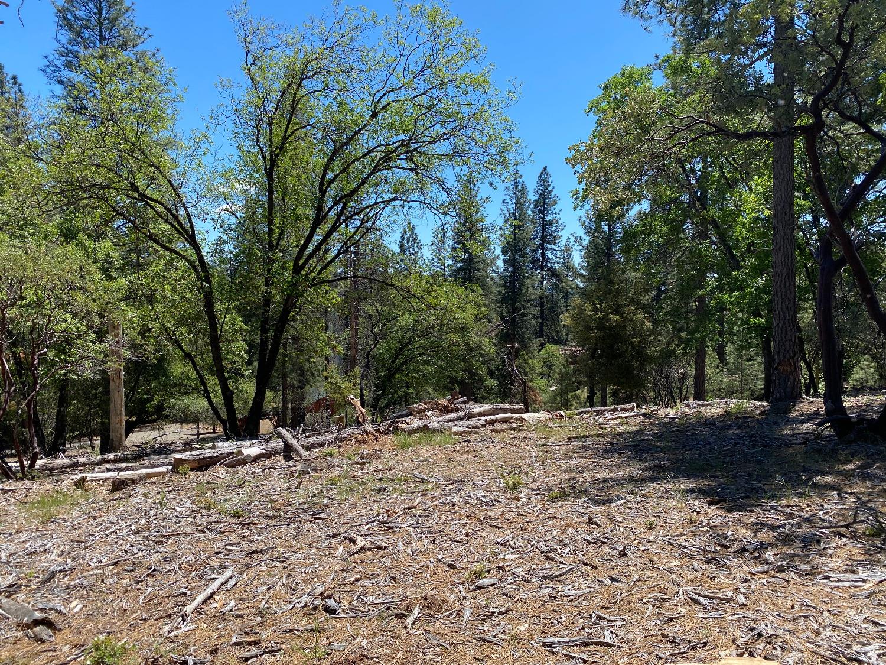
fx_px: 665
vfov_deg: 53.1
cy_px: 332
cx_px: 443
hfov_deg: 67.3
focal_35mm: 26
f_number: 1.8
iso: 32
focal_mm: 4.25
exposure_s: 1/1727
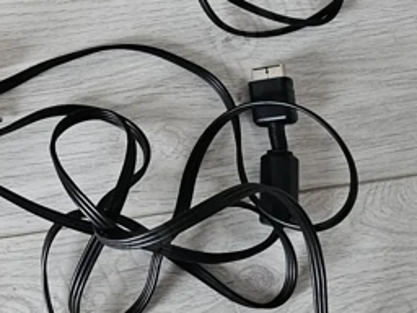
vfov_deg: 15.9
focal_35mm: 90
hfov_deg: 19.3
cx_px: -192
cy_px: -37
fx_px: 1084
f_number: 1.7
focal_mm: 6.3
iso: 640
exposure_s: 1/60
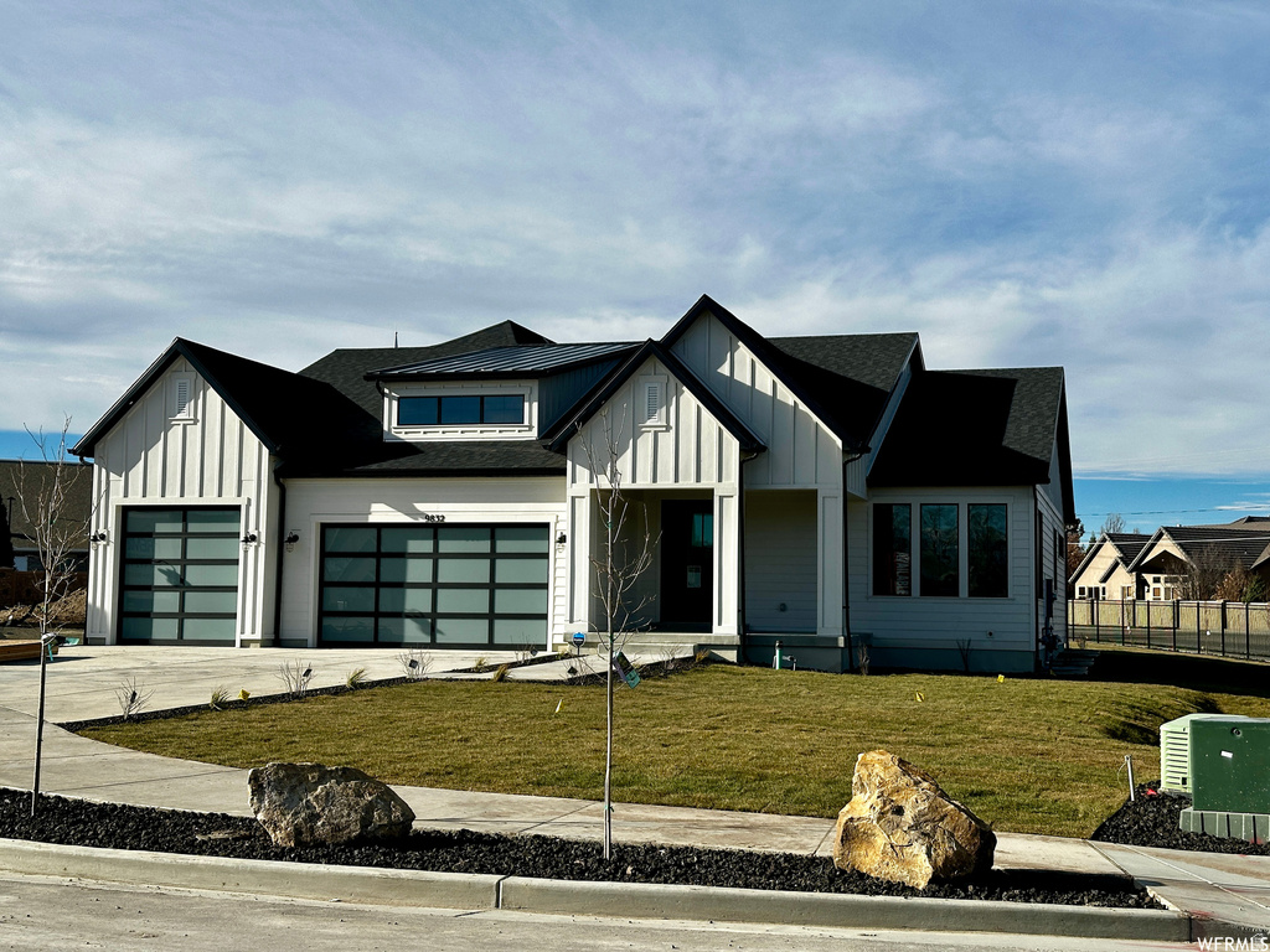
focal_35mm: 48
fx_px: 1761
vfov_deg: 30.3
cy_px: 476
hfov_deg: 39.7
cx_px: 635
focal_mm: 6.86
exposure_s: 1/5000
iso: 64
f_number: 1.78
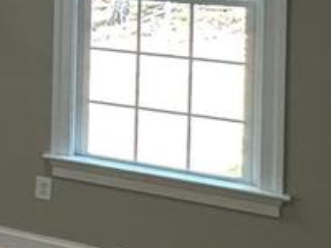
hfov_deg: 13.8
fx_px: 966
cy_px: -109
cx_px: -467
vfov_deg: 13.9
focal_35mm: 101
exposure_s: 1/120
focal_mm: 2.22
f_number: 2.2
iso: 200
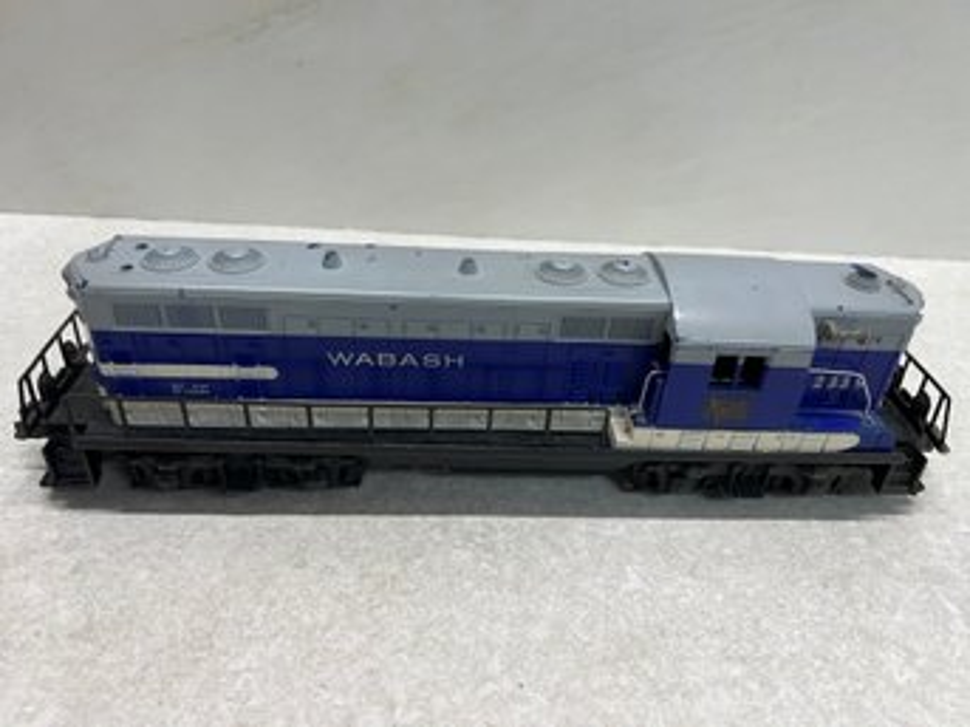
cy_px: 364
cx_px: 485
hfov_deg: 67.3
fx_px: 728
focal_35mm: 26
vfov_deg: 53.0
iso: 50
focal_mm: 5.7
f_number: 1.5
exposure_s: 1/120
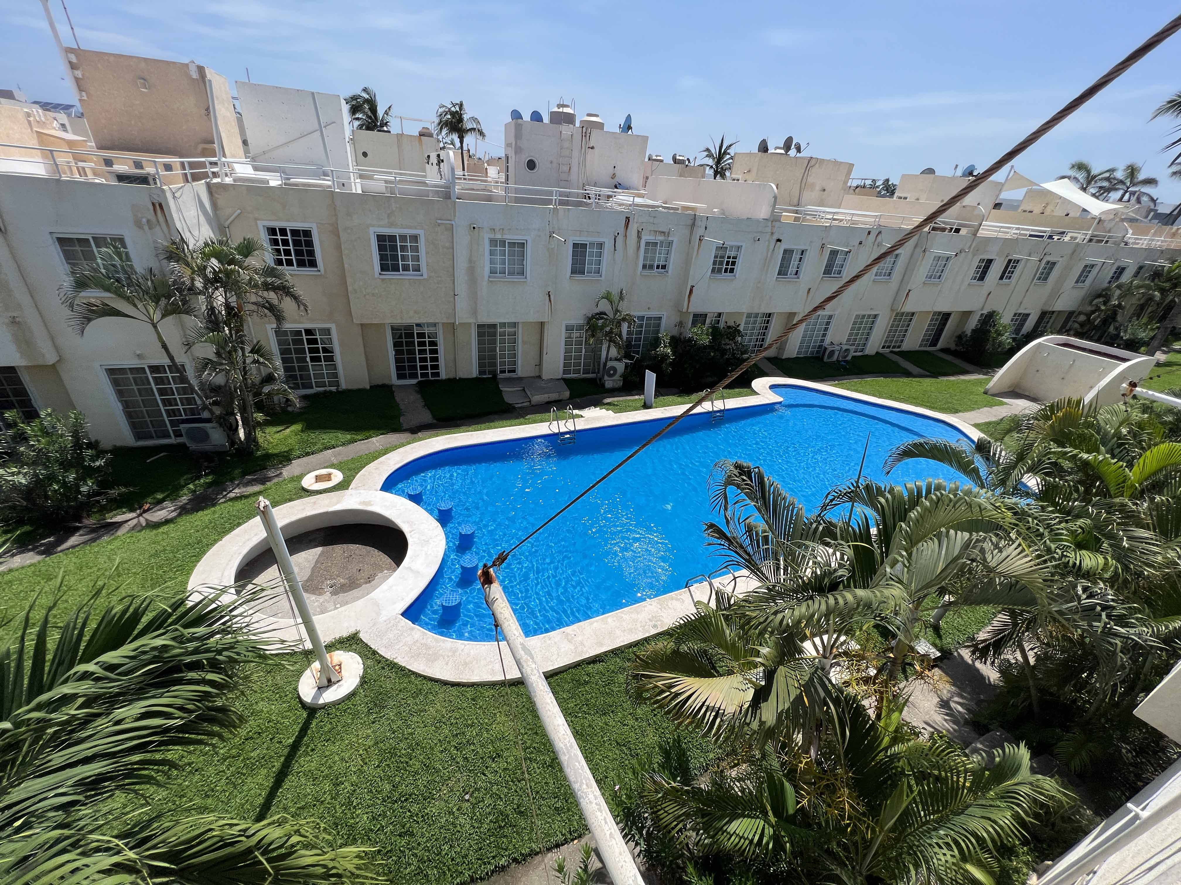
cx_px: 590
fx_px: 444
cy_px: 442
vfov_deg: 89.9
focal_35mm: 13
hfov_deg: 106.2
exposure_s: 1/2137
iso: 32
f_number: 1.8
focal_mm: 1.57
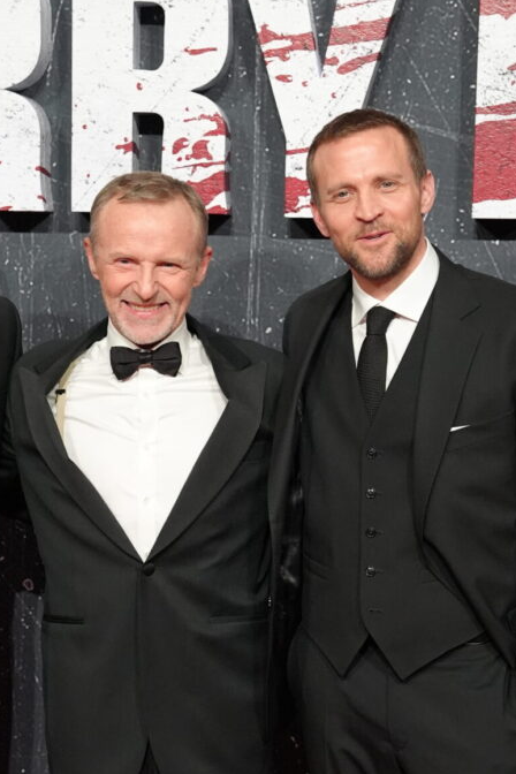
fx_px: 2279
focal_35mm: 106
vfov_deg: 19.2
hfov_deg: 12.9
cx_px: 171
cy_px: 489
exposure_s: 1/160
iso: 4000
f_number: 4
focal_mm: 48
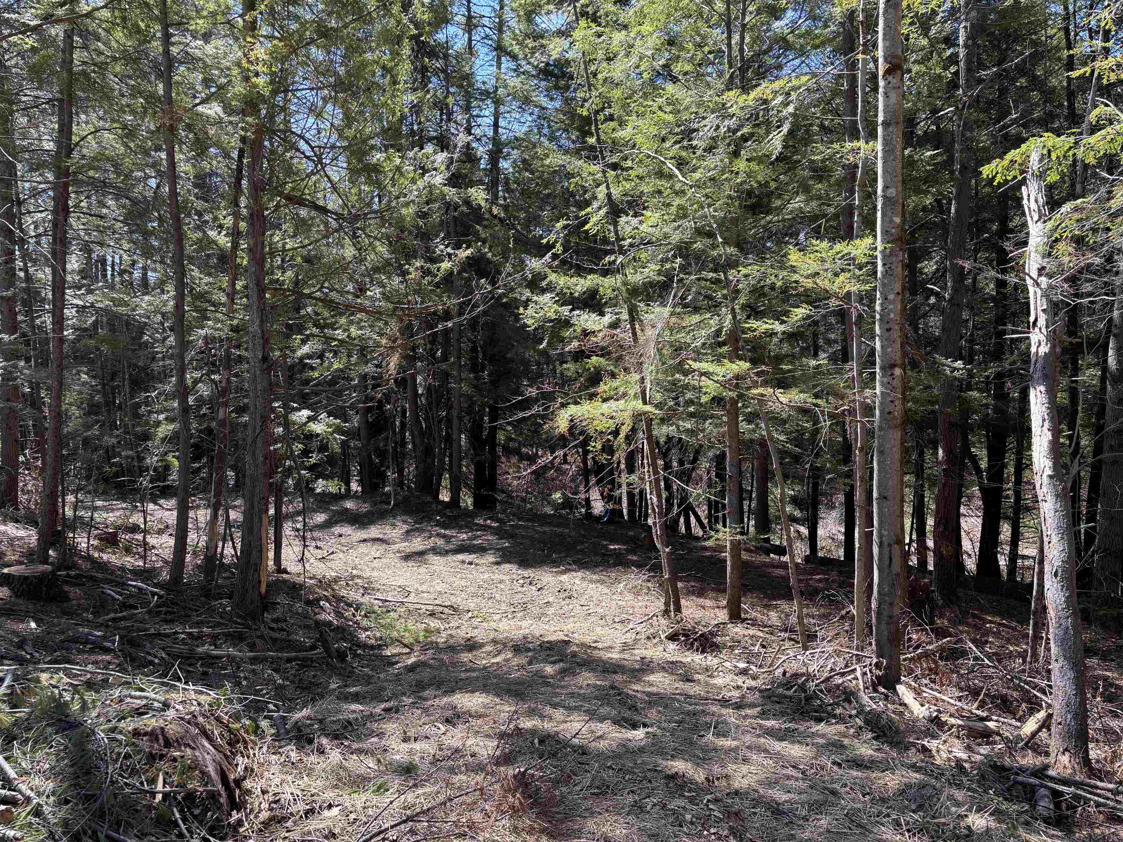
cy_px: 421
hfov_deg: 67.3
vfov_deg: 53.1
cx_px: 562
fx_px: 843
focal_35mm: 26
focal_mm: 5.96
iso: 50
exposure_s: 1/432
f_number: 1.6
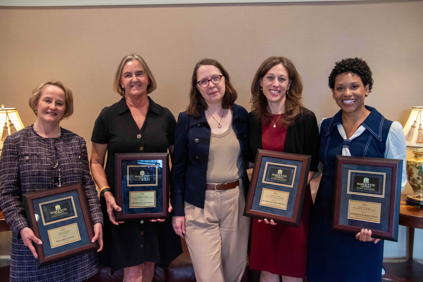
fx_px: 388
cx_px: 212
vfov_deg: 40.0
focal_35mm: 33
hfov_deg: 57.2
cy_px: 141
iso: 2000
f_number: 3.5
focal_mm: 22
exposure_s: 1/200
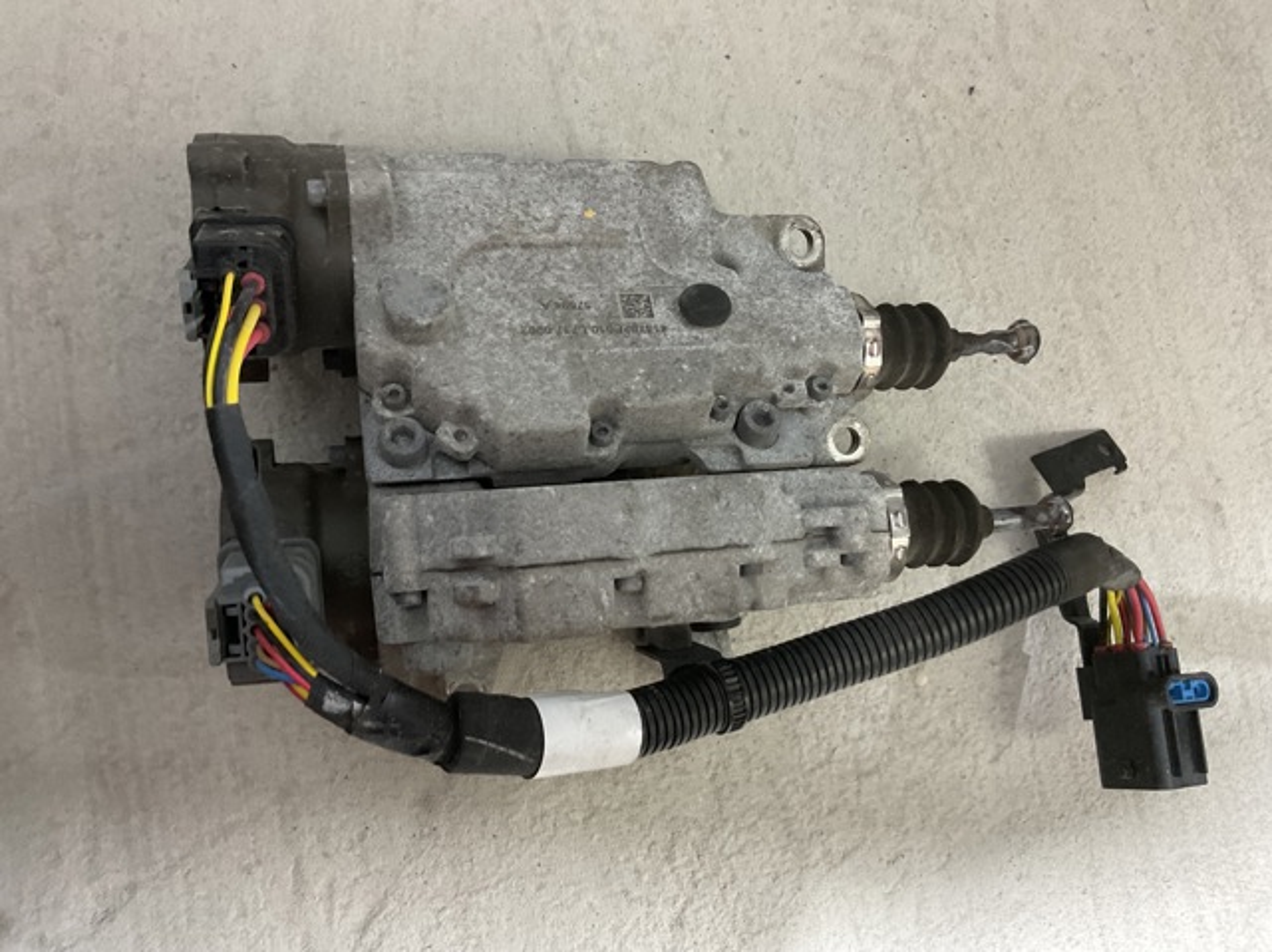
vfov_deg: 48.2
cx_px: 636
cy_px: 476
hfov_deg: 61.7
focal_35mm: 29
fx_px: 1065
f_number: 1.8
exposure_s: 1/50
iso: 250
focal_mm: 3
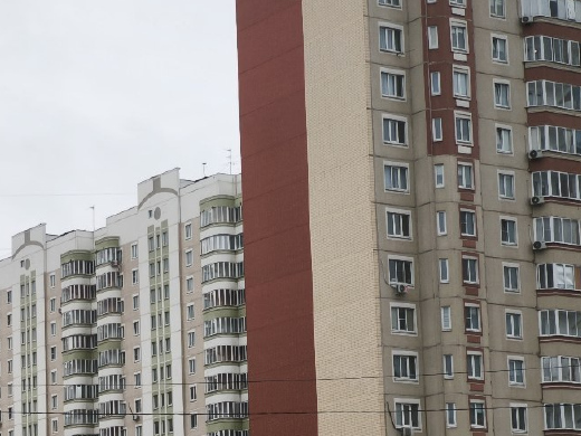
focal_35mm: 125
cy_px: 372
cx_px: -53
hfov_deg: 15.4
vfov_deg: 11.8
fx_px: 2098
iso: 50
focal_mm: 7.1
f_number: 1.9
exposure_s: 1/135
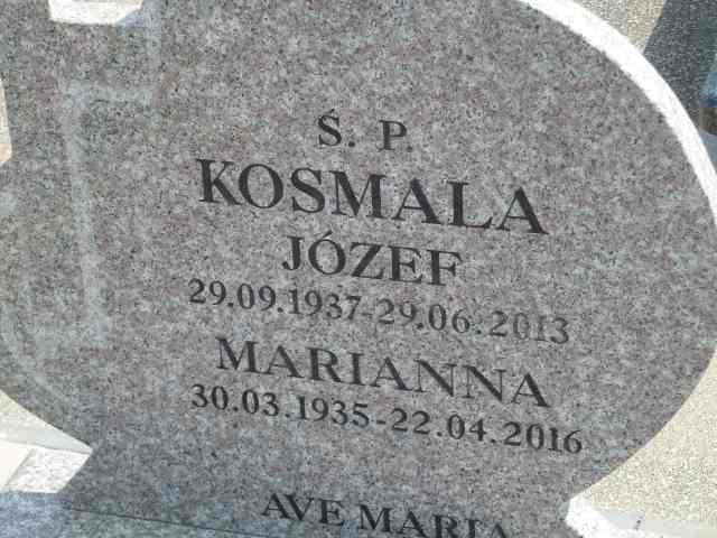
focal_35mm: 96
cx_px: 358
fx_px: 1988
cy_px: 269
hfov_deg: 20.4
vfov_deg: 15.4
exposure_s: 1/320
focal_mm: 15.8
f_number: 4.3
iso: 80
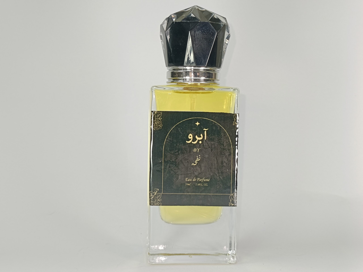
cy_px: 136
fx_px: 545
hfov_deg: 36.8
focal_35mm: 52
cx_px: 182
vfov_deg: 28.0
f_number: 1.88
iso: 125
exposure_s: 1/50
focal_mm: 4.84
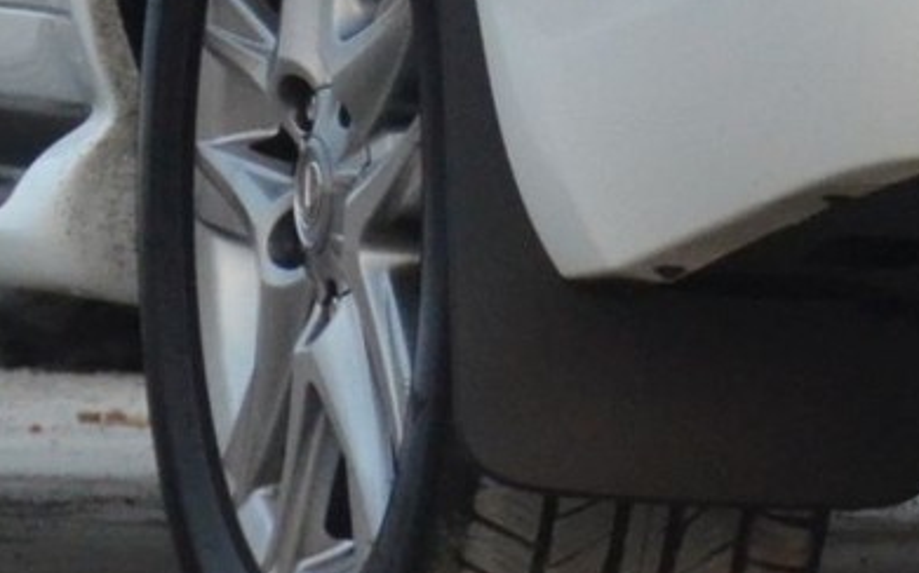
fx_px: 33002
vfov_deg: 1.0
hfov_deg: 1.6
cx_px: 1316
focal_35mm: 1318
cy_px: -754
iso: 1600
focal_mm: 135
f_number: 5.6
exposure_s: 1/500
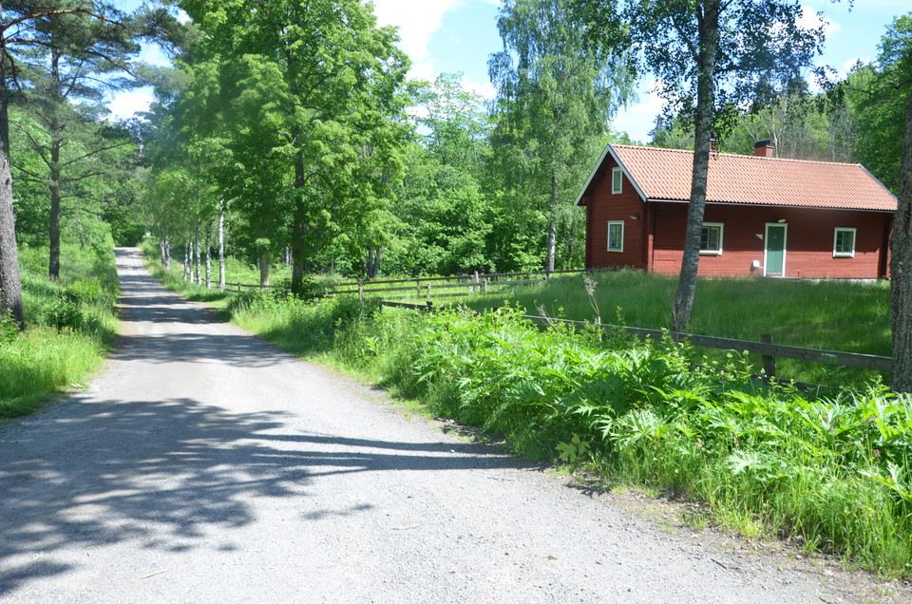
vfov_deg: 47.7
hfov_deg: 67.5
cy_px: 302
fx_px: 683
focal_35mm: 27
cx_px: 456
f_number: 7.1
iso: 200
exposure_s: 1/200
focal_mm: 18
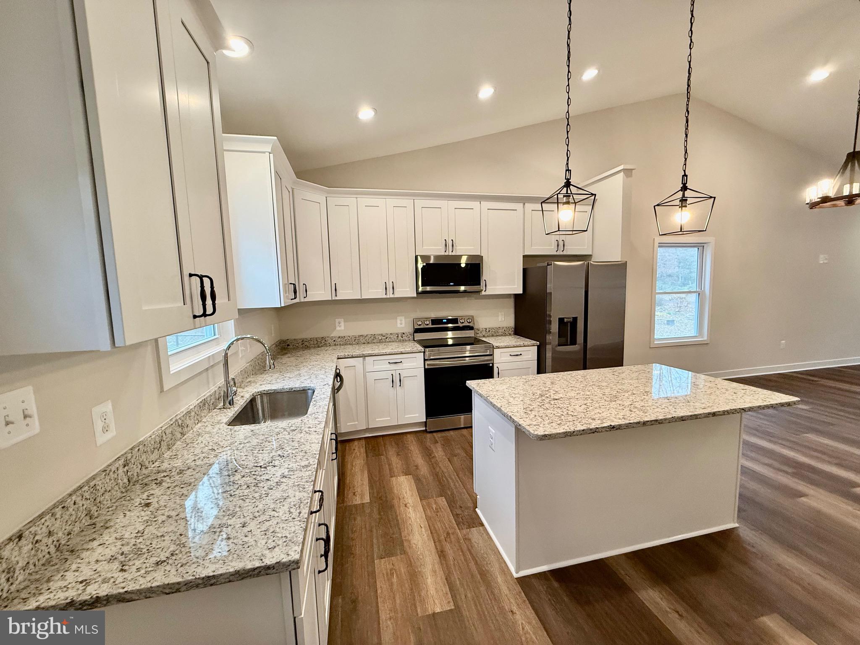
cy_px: 322
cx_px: 430
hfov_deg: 102.1
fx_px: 348
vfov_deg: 85.7
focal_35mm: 14
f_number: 2.2
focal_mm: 2.22
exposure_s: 1/120
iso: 250
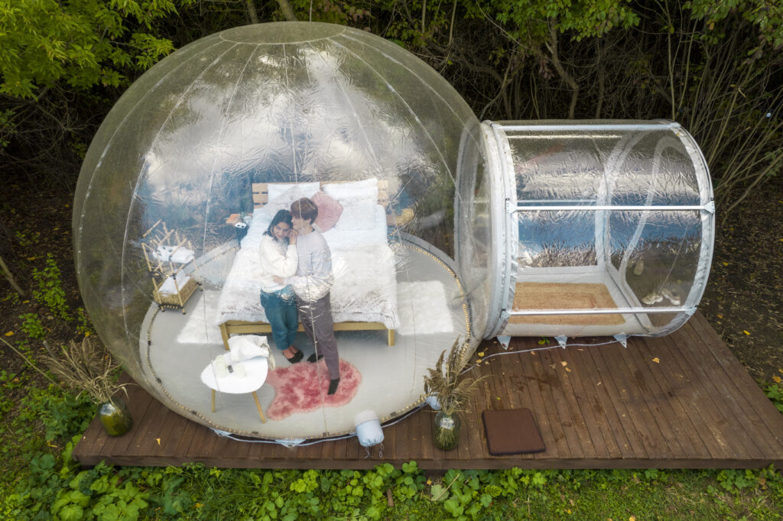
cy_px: 260
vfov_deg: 57.2
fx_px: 478
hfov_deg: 78.6
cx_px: 392
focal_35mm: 22
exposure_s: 1/400
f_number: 2.8
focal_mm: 8.38
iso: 100
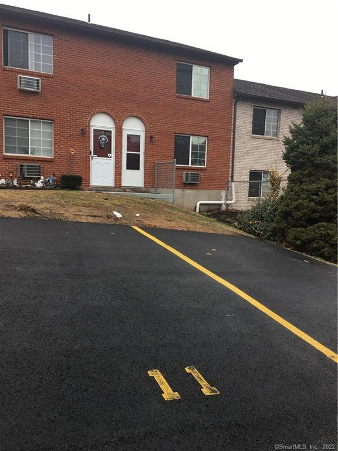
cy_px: 226
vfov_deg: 61.7
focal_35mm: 29
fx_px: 378
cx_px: 169
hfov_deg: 48.2
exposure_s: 1/120
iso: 25
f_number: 2.2
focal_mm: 4.15
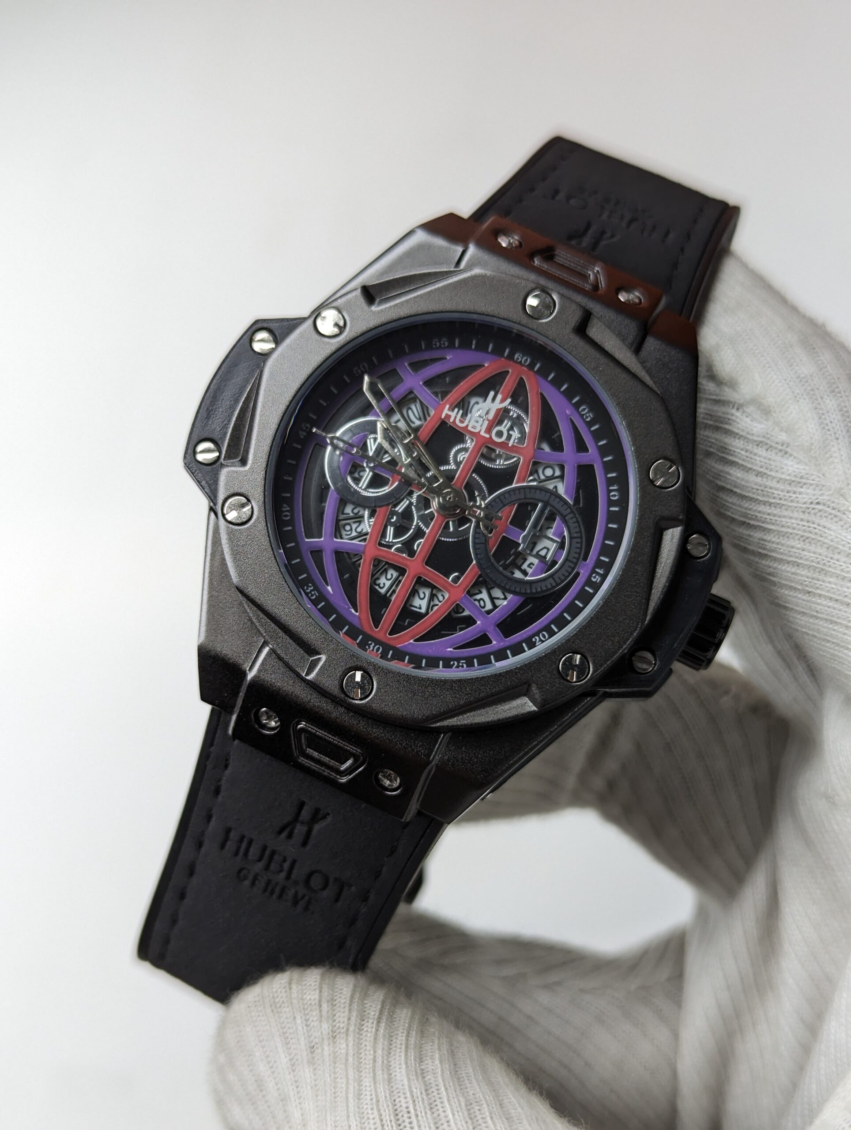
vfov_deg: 39.6
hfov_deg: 30.3
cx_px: 426
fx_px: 1569
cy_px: 565
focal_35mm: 48
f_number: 1.85
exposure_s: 1/203
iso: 97
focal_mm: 6.81
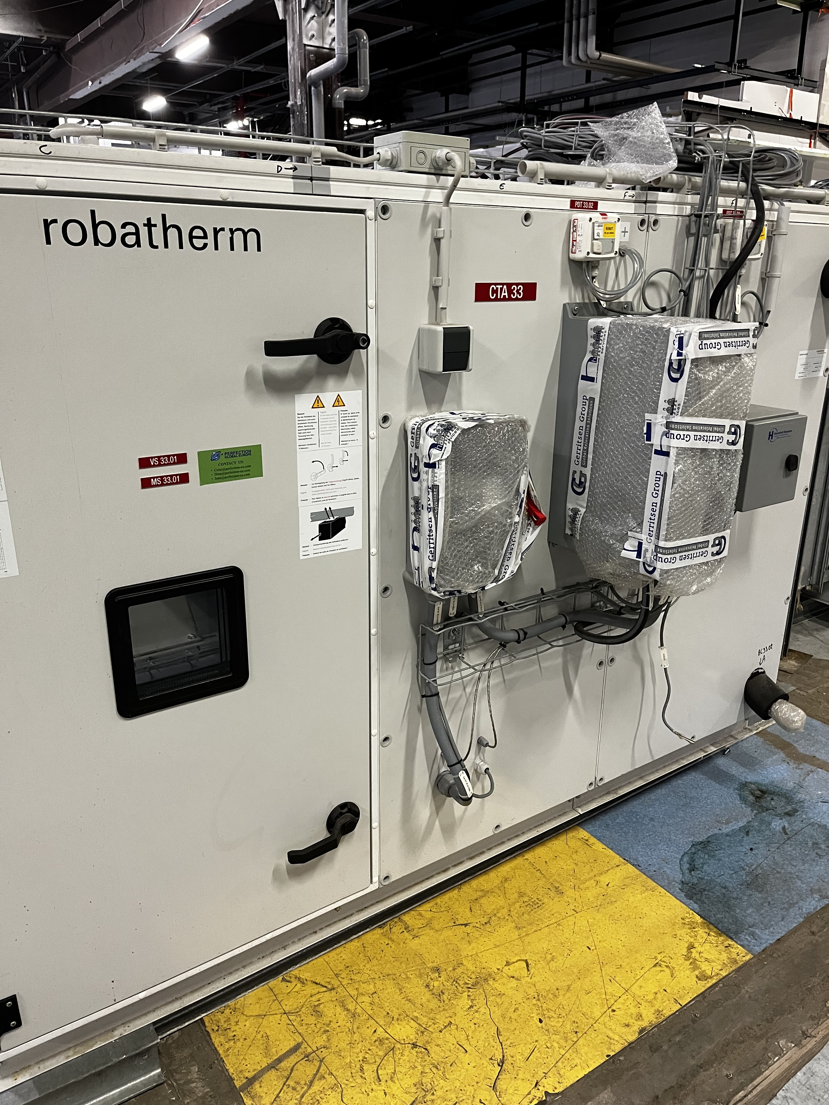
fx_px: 830
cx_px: 414
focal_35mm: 26
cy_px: 552
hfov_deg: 53.1
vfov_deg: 67.3
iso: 250
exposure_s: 1/50
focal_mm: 5.1
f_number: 1.6
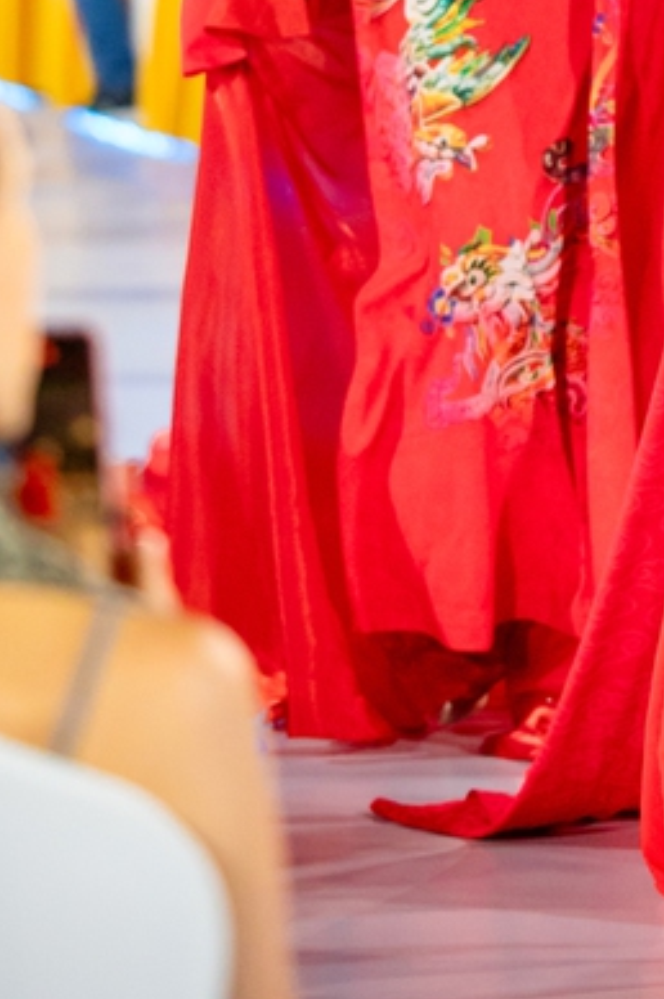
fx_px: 10337
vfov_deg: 5.5
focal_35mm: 373
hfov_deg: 3.7
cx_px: 932
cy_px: -511
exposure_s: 1/800
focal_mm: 112
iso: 2500
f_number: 3.2
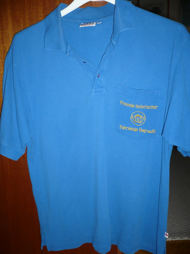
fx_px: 256
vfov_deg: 52.6
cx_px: 95
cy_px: 127
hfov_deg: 40.7
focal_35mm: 35
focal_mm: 5.8
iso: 100
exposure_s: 1/30
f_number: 2.8
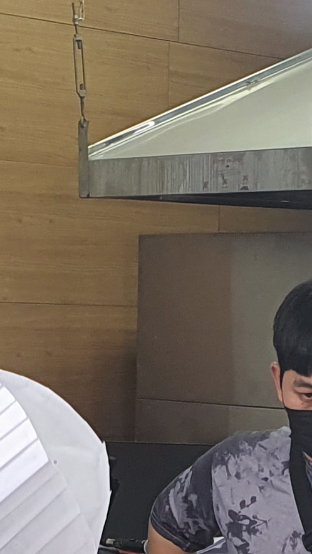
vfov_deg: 15.8
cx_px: 185
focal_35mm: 129
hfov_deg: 9.4
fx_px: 1897
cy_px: 712
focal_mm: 4.3
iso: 100
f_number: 2.4
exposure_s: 1/120
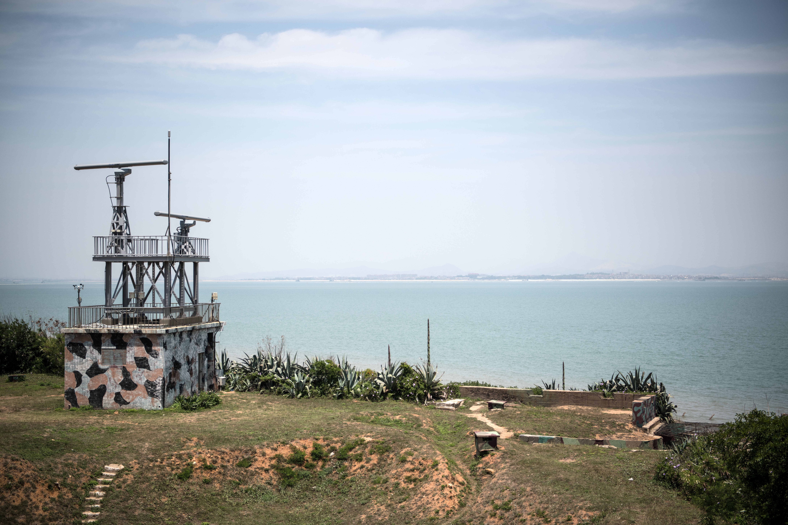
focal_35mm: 50
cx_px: 394
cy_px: 262
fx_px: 1094
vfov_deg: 27.0
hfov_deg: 39.6
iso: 100
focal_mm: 50
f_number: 2.8
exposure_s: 1/5000
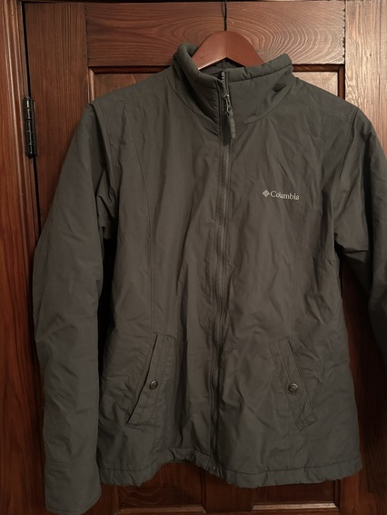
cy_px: 253
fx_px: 462
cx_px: 223
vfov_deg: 58.3
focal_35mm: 31
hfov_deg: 45.4
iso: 1600
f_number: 1.78
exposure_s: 1/30
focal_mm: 6.86
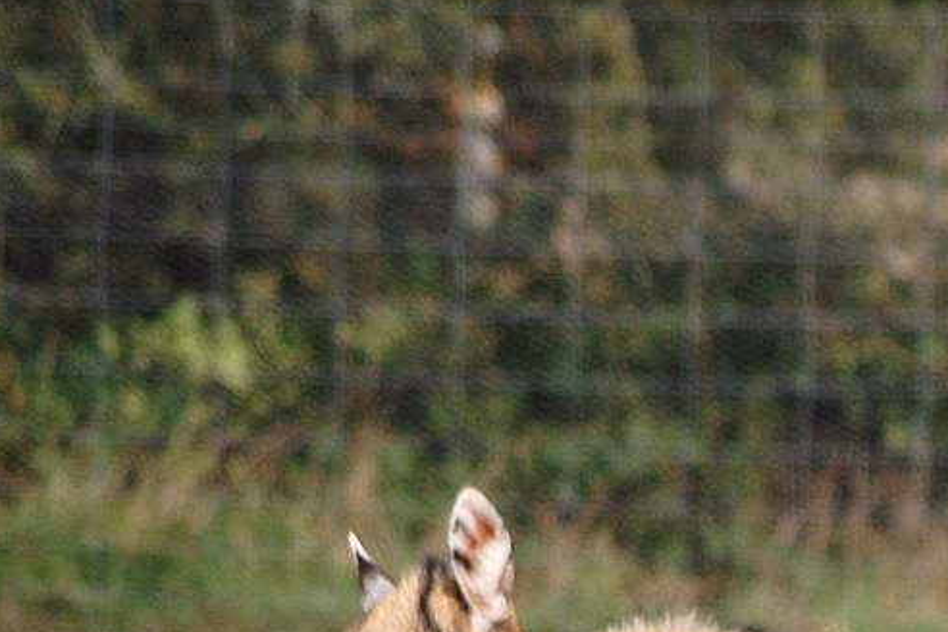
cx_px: 1133
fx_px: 18606
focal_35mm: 707
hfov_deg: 2.9
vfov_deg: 1.9
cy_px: 956
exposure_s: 1/1600
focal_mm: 145
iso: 400
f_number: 5.3
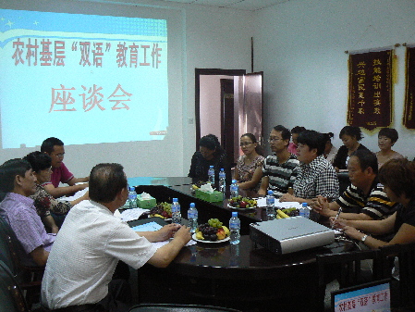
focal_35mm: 36
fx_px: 432
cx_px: 208
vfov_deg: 39.7
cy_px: 156
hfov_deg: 51.3
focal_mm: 6
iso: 200
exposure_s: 1/30
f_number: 2.8
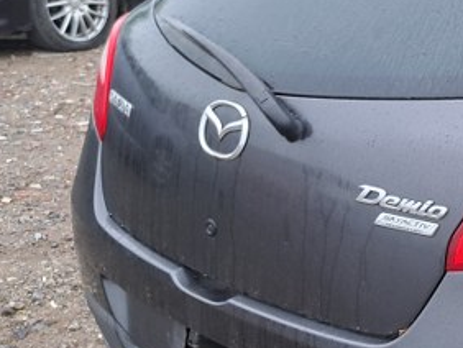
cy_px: 207
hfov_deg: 24.8
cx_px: 603
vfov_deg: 21.6
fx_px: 910
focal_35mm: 68
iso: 50
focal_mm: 5.23
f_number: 1.8
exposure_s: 1/100
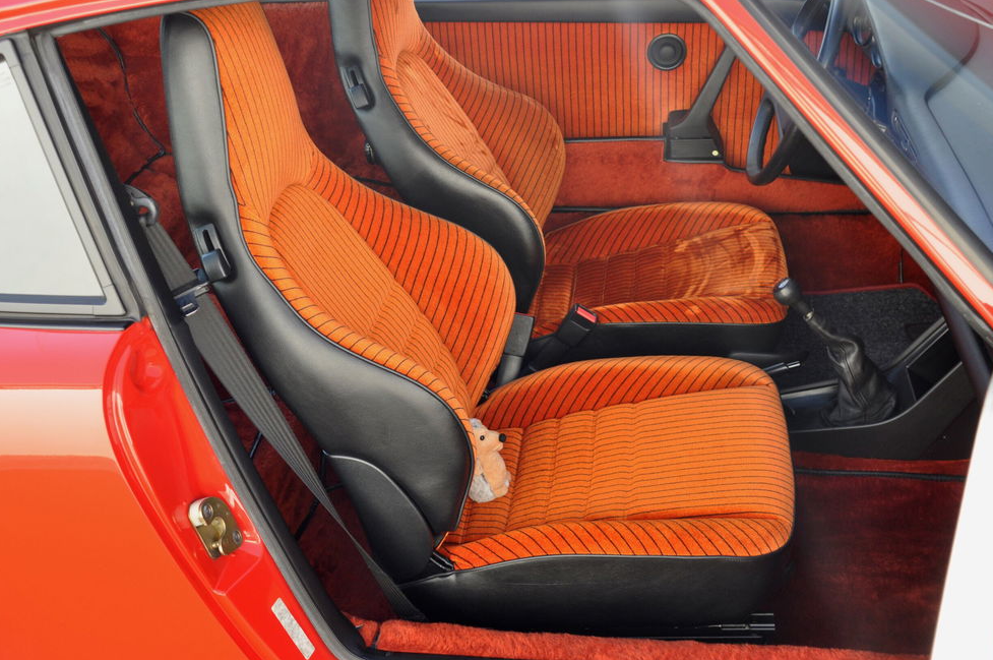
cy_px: 315
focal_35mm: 44
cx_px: 513
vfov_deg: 30.4
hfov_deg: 44.5
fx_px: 1212
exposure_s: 1/100
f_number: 5
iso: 500
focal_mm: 28
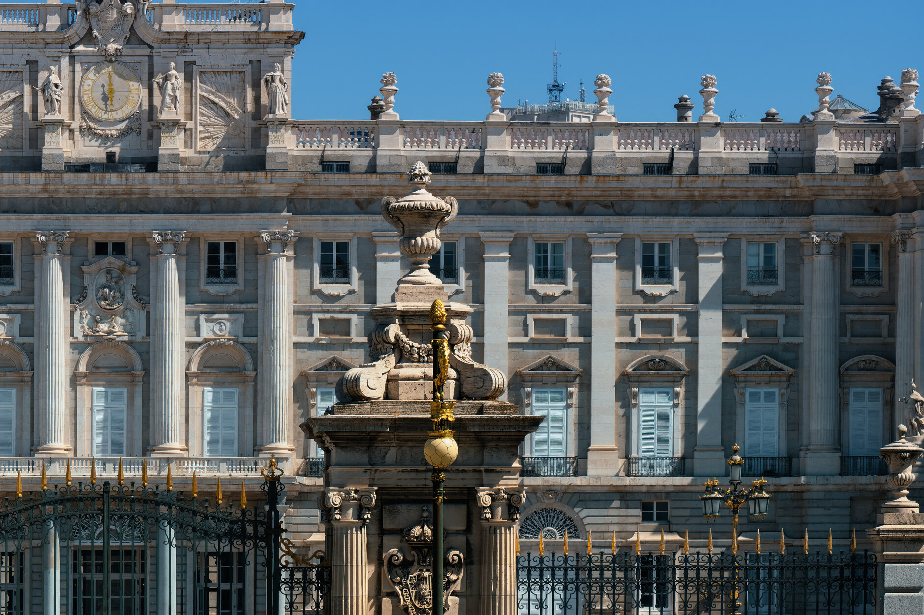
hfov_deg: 15.6
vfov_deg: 10.5
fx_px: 3336
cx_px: 105
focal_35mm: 130
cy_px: 361
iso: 125
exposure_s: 1/420
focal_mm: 46.6
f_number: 8
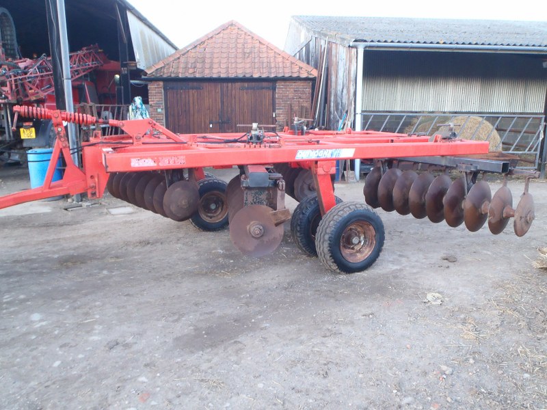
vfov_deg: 49.7
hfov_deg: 63.4
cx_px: 274
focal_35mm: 28
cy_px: 205
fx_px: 442
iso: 200
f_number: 3.5
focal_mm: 5
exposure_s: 1/30
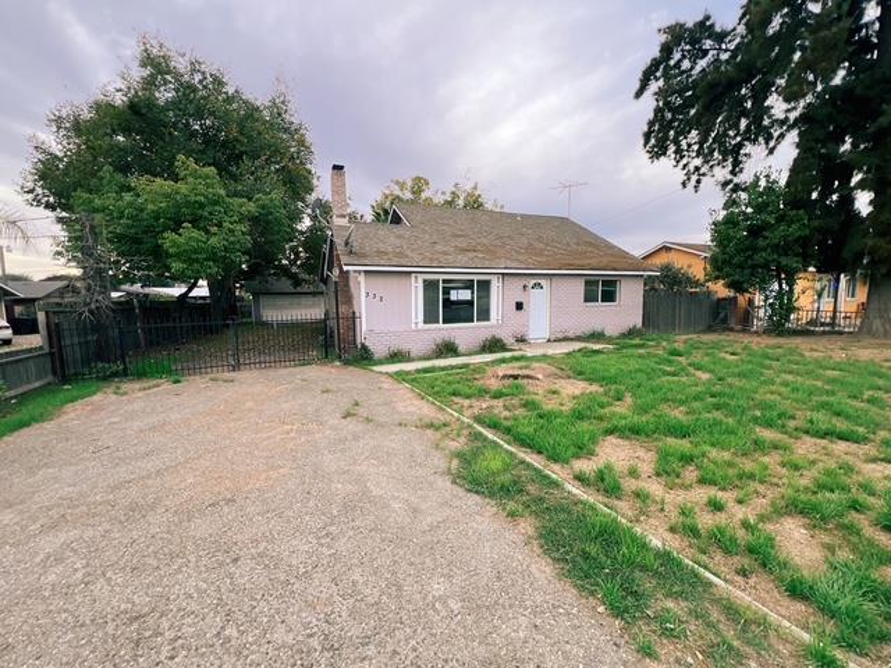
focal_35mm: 13
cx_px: 446
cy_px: 334
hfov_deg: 106.2
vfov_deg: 89.9
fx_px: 335
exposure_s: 1/107
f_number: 1.8
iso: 32
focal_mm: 1.57
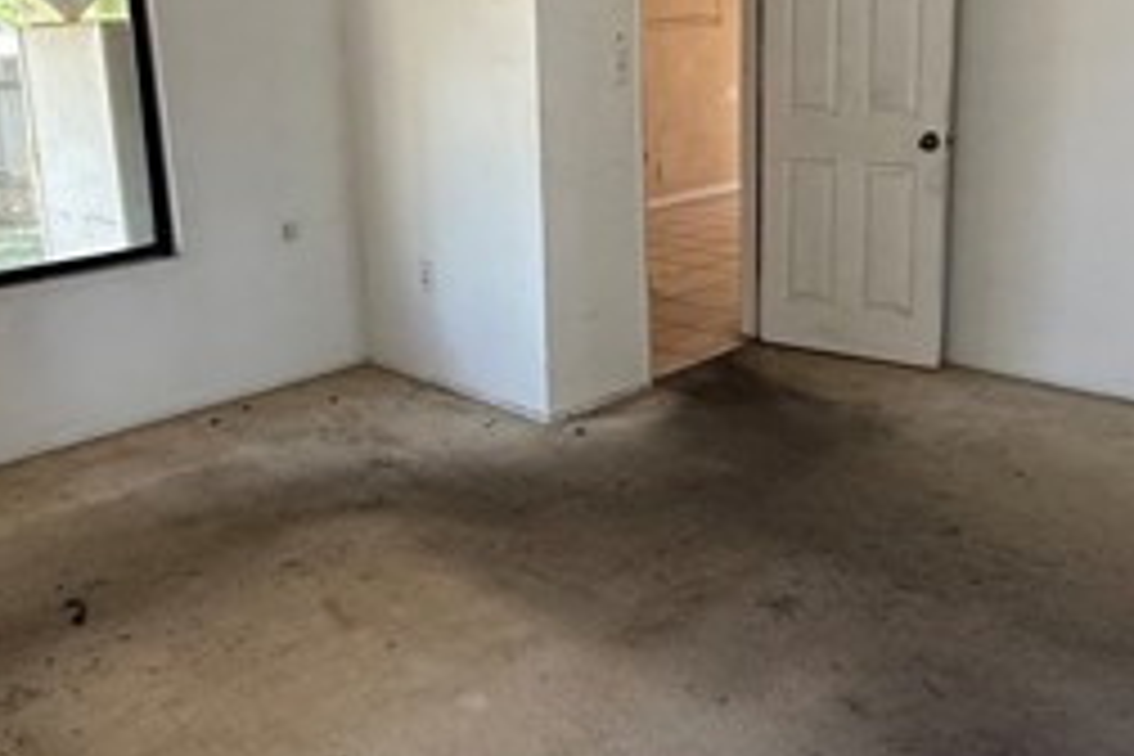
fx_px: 1165
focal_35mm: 37
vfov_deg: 35.6
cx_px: 490
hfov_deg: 51.7
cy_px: 261
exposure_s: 1/120
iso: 250
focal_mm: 2.22
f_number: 2.2
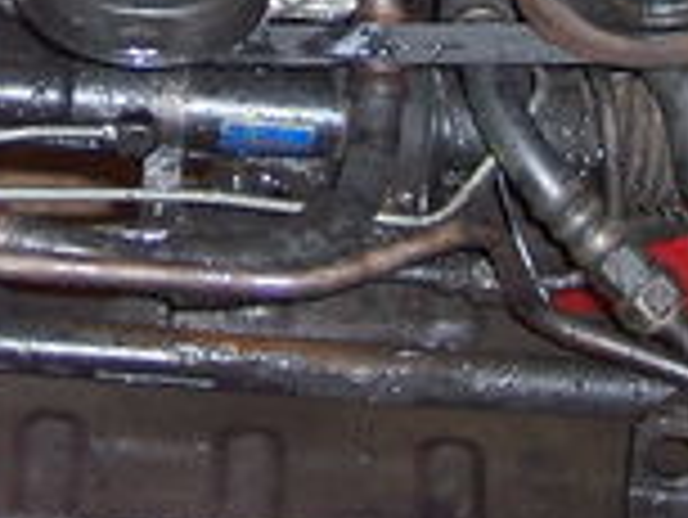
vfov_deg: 8.9
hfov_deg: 12.0
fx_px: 3242
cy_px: -288
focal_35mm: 163
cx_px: 90
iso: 100
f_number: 2.8
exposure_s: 1/60
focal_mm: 8
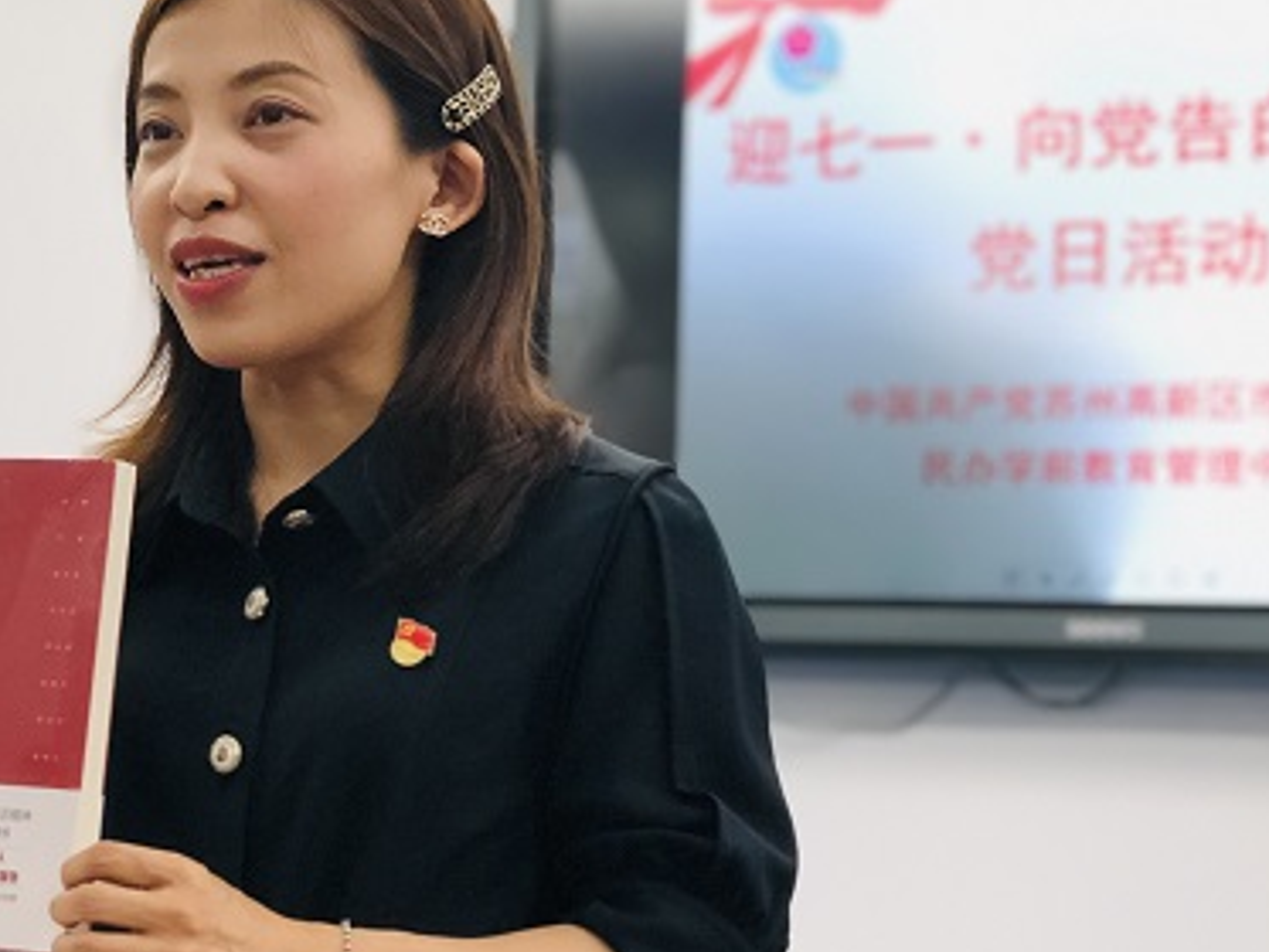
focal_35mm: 84
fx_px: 3080
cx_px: 595
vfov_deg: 17.6
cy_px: 476
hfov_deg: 23.3
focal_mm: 6.6
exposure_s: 1/30
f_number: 2.8
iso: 100
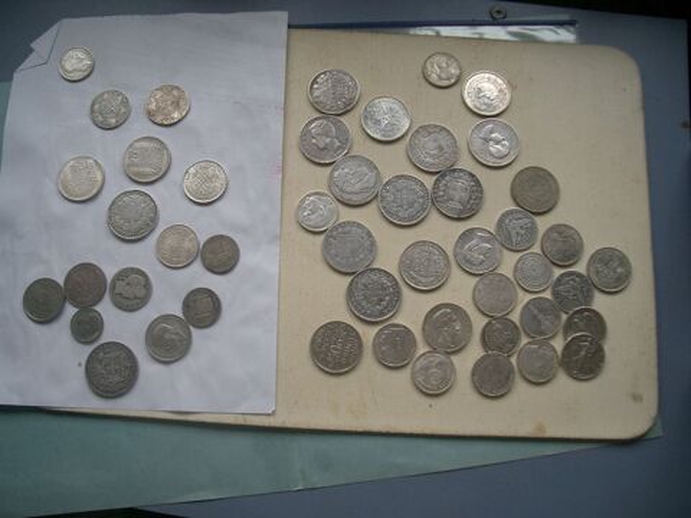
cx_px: 346
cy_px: 259
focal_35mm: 35
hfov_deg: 52.6
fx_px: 699
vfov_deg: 40.7
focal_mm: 5.8
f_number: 2.6
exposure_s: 1/50
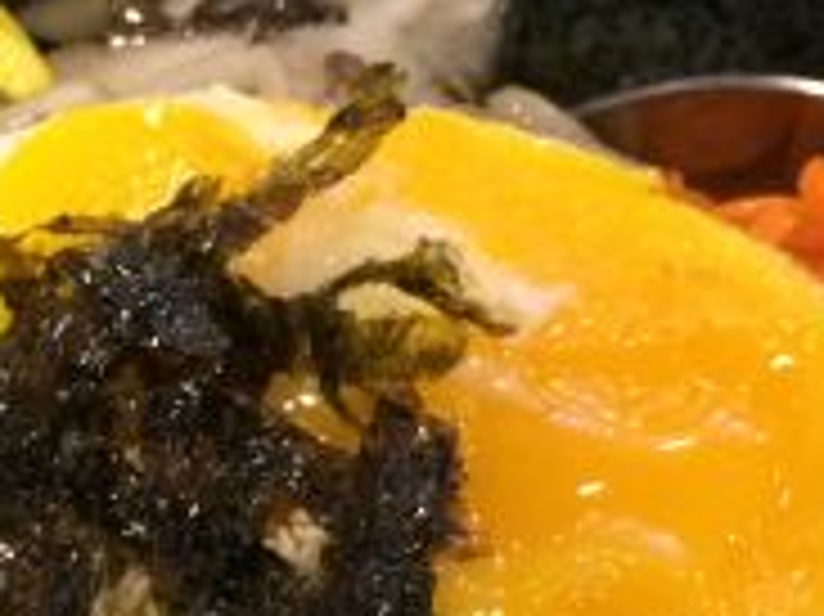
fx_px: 2641
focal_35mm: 111
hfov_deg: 17.6
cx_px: 207
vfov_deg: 13.0
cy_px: 744
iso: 320
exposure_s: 1/25
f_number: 2.2
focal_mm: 4.15
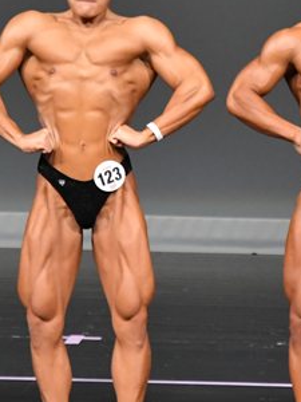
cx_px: 315
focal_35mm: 782
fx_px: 9066
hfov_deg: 1.9
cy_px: 222
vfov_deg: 2.5
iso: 5000
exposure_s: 1/400
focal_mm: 210
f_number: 5.6
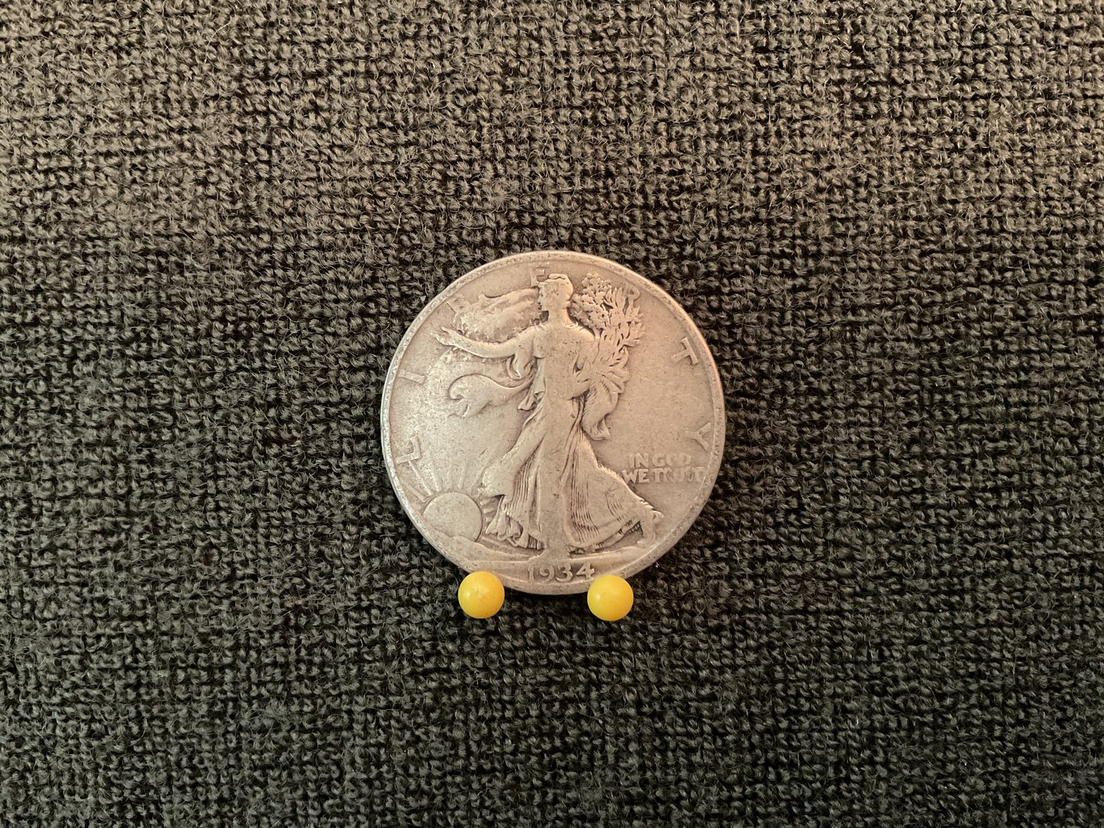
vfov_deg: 48.2
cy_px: 414
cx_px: 552
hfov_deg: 61.7
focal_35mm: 29
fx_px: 925
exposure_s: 1/24
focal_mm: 3
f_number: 1.8
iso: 500
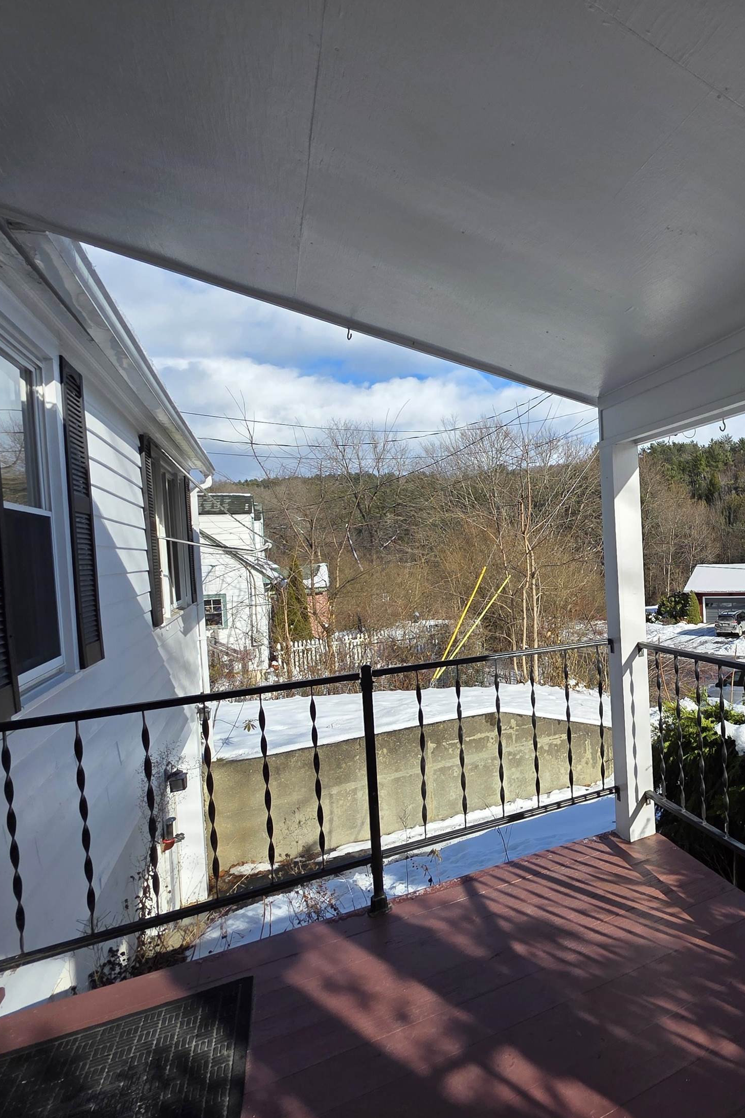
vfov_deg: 86.9
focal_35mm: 19
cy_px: 560
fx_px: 590
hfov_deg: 55.3
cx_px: 682
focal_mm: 2.2
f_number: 1.9
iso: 40
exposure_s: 1/1654
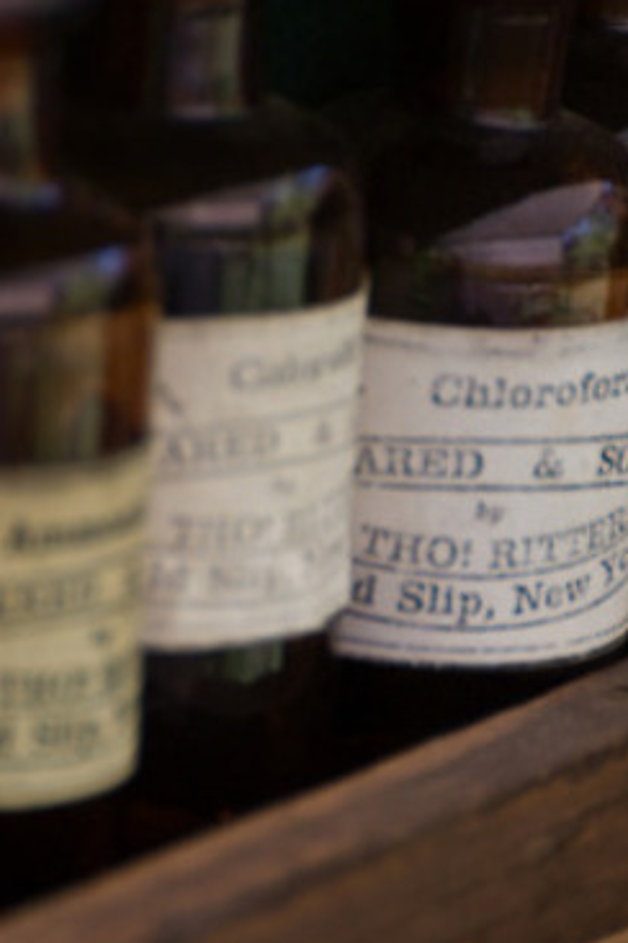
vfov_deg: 2.6
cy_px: 529
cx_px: 260
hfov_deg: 1.7
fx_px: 20618
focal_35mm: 788
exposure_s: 1/125
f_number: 5.6
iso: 400
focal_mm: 300
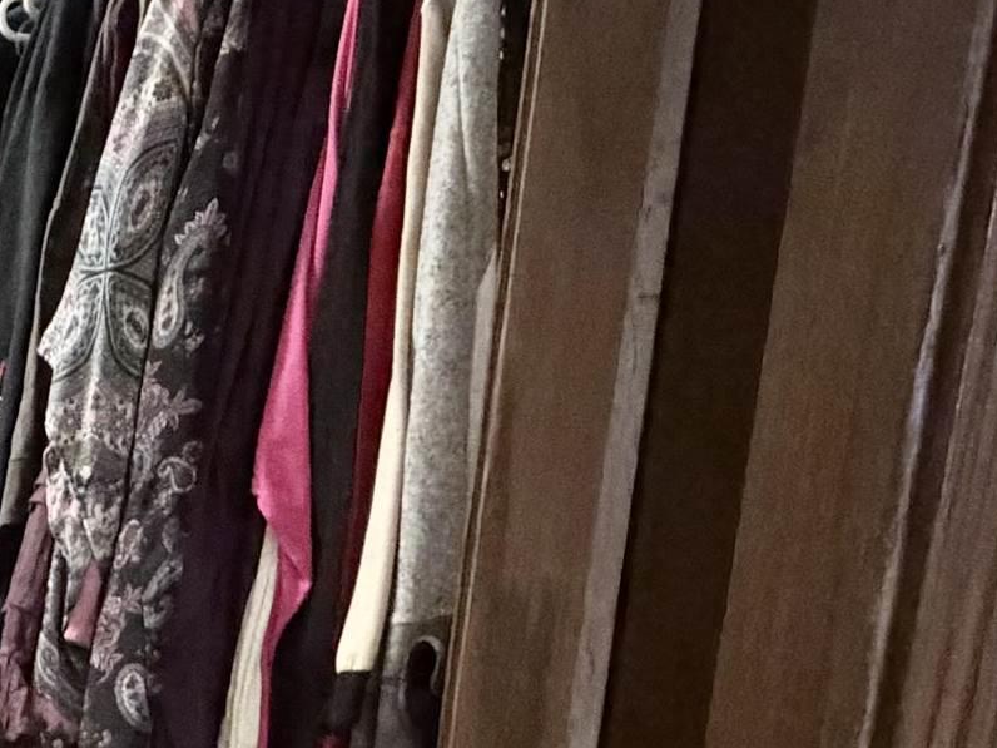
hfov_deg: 24.5
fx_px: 1555
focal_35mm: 54
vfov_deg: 25.8
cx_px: -610
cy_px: 729
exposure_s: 1/40
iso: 1250
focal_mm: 2.22
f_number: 2.2
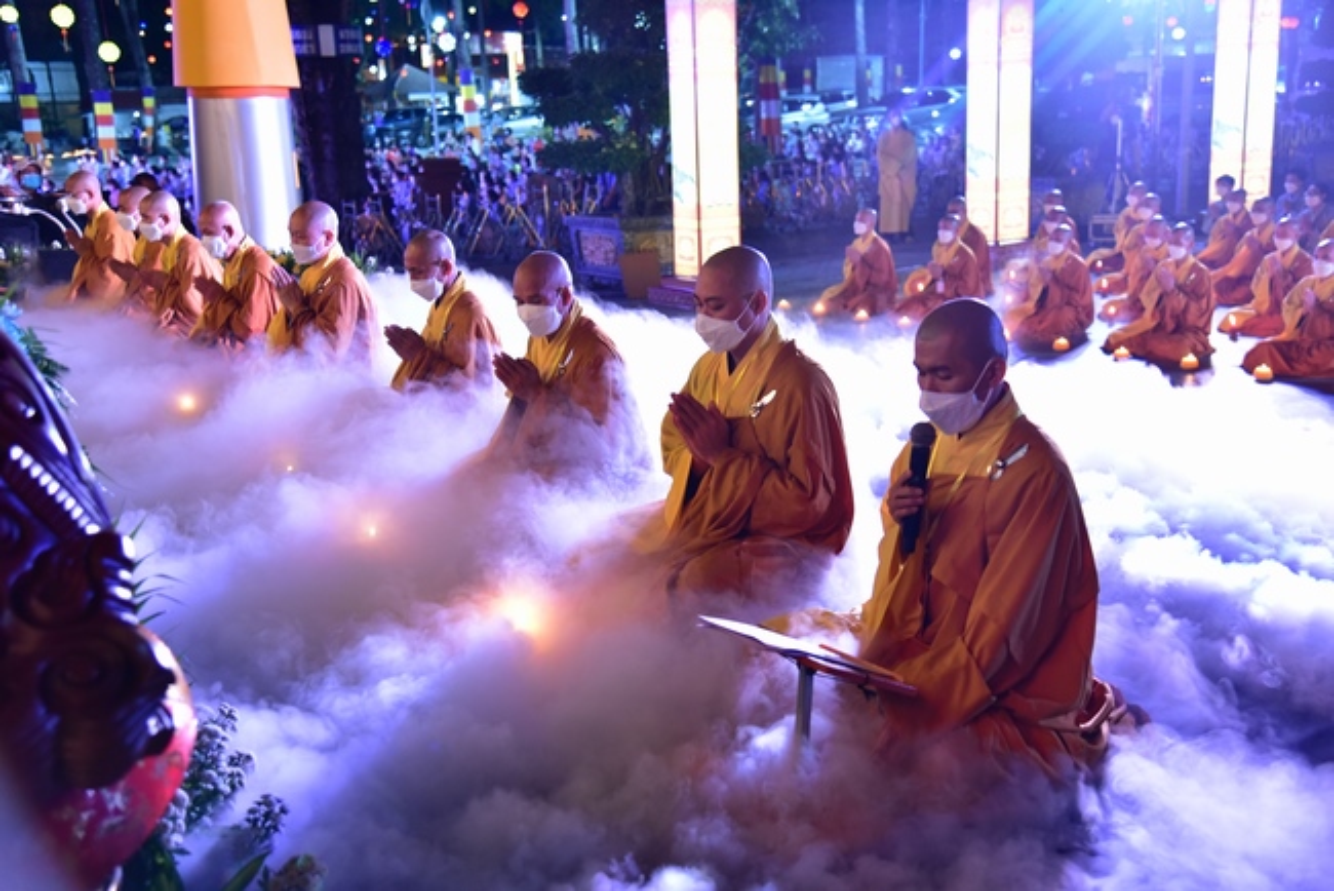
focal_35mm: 44
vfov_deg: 30.5
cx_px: 667
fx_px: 1631
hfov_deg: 44.5
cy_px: 446
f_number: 4
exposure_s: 1/40
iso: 3200
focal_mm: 44
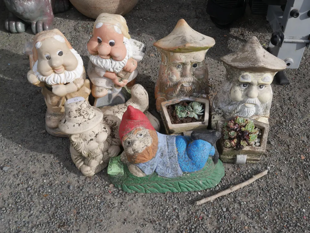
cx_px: 155
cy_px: 116
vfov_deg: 36.0
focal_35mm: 40
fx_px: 358
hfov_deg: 46.8
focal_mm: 20
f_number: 8
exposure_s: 1/320
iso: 200
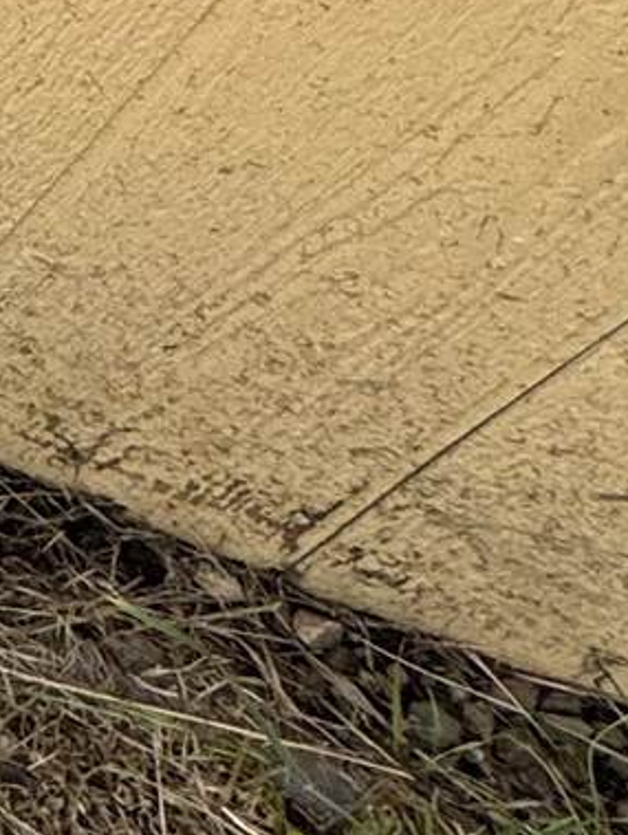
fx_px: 2053
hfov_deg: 11.4
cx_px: -1199
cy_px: -663
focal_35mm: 85
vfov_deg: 18.2
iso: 40
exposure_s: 1/968
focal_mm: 2.22
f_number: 2.2
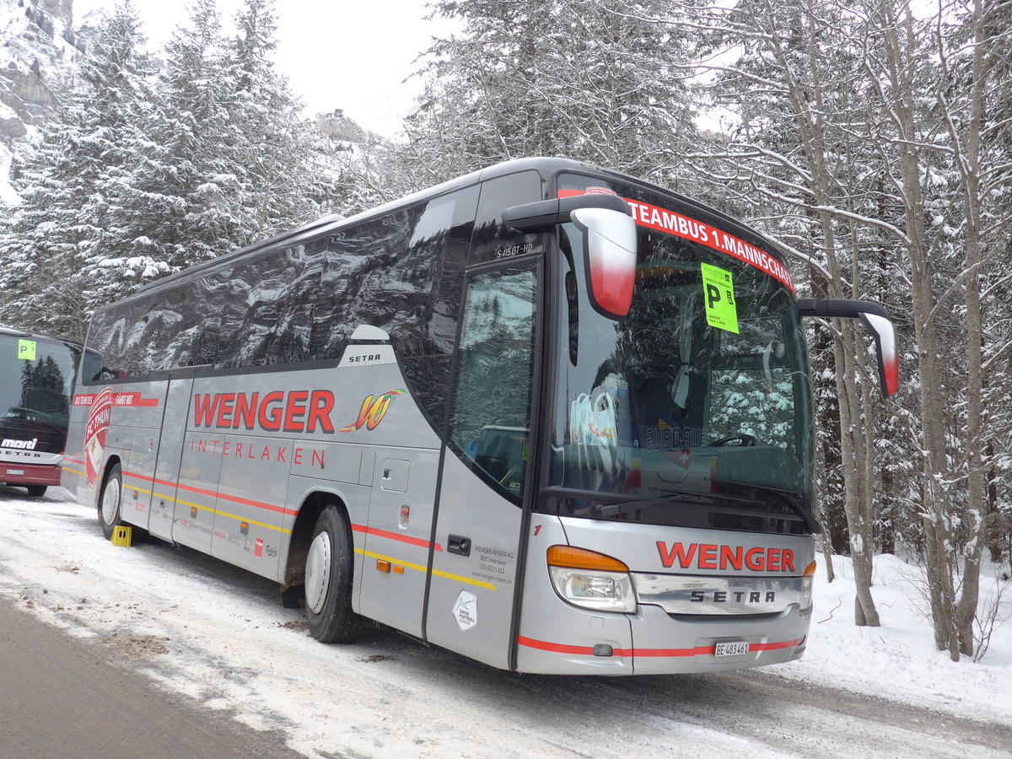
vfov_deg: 48.2
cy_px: 380
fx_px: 848
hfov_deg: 61.7
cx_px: 506
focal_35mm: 29
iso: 80
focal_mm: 6
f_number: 2.8
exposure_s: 1/250
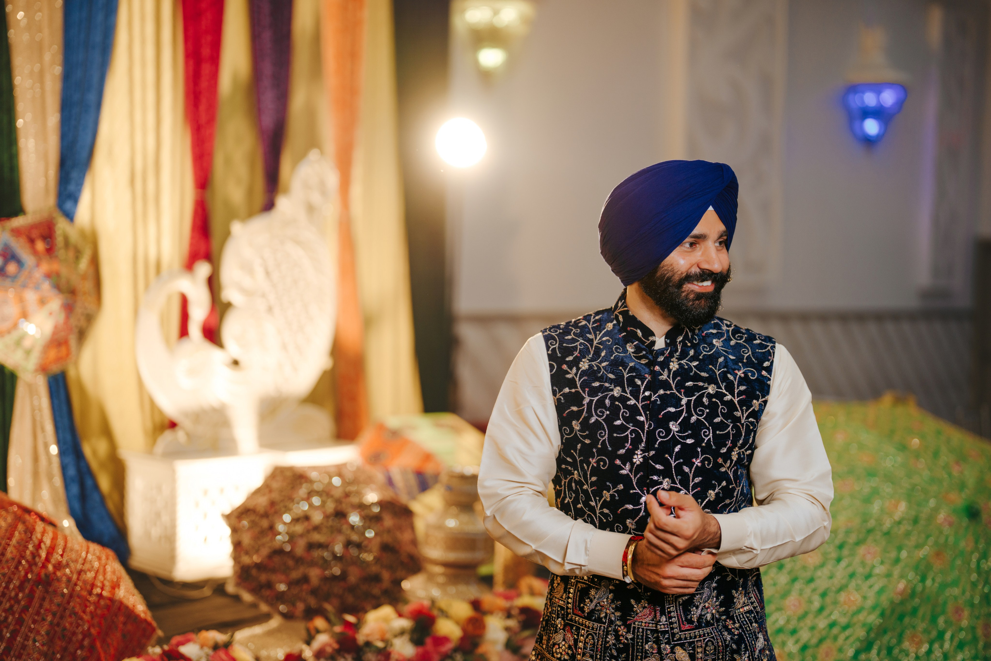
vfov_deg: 27.0
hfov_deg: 39.6
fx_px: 1376
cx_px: 496
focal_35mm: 50
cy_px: 330
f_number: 1.2
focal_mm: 50
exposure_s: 1/250
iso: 200
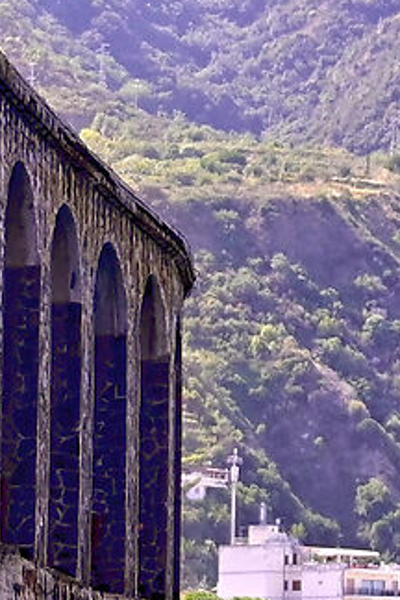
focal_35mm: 226
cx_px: 883
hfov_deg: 5.9
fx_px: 3761
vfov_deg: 9.1
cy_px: 312
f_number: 4
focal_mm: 30.5
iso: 640
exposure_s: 1/3200
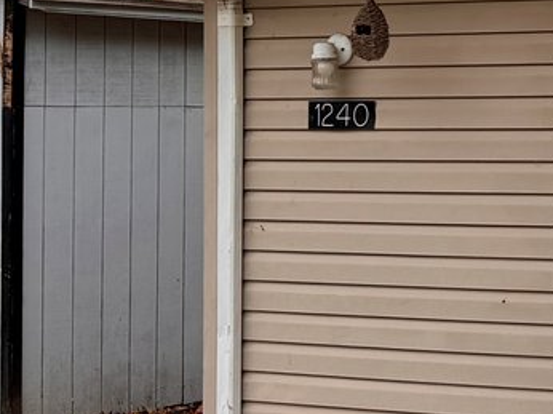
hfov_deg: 15.5
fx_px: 1676
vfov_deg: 14.0
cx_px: 1056
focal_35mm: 105
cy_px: 65
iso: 80
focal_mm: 6.76
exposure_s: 1/864
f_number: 1.78
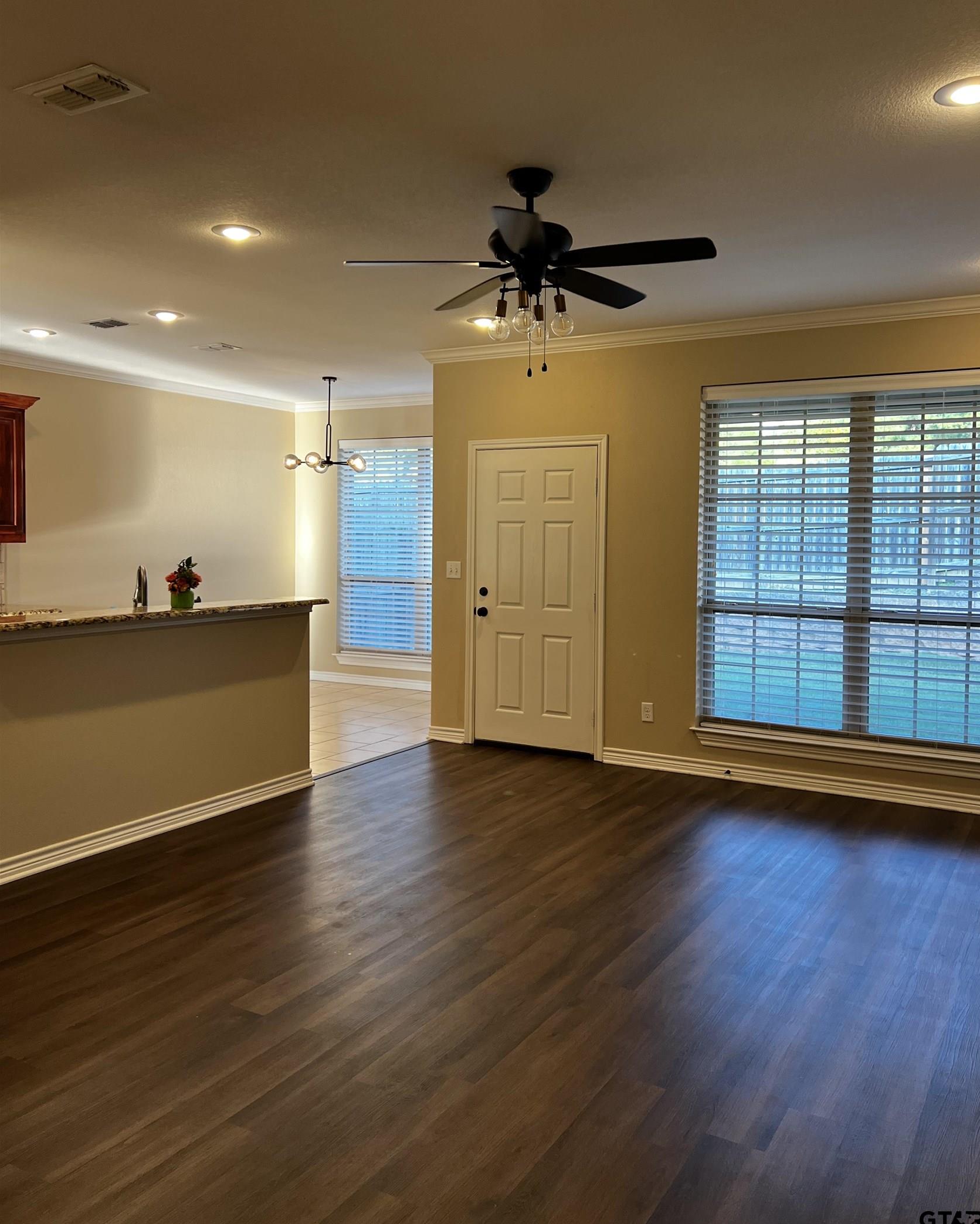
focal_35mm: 28
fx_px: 1015
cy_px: 553
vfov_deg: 62.1
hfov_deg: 51.5
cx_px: 506
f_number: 1.5
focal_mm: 5.7
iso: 125
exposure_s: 1/120
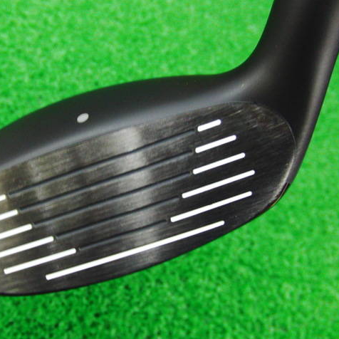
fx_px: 488
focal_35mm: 44
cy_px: 170
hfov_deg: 38.0
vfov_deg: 38.3
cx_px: 120
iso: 400
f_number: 3.6
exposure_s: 1/20
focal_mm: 6.42
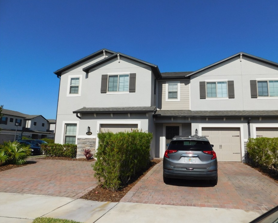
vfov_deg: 56.8
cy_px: 109
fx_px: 206
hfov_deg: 67.9
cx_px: 154
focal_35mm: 25
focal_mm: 4
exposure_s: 1/800
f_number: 6
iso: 125
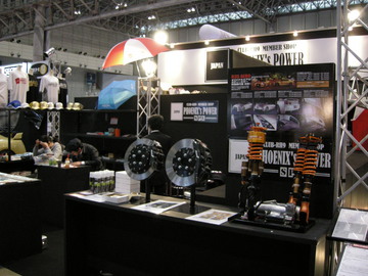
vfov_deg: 39.7
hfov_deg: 51.4
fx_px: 383
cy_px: 138
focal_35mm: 36
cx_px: 184
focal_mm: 7.5
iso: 400
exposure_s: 1/32
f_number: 2.7
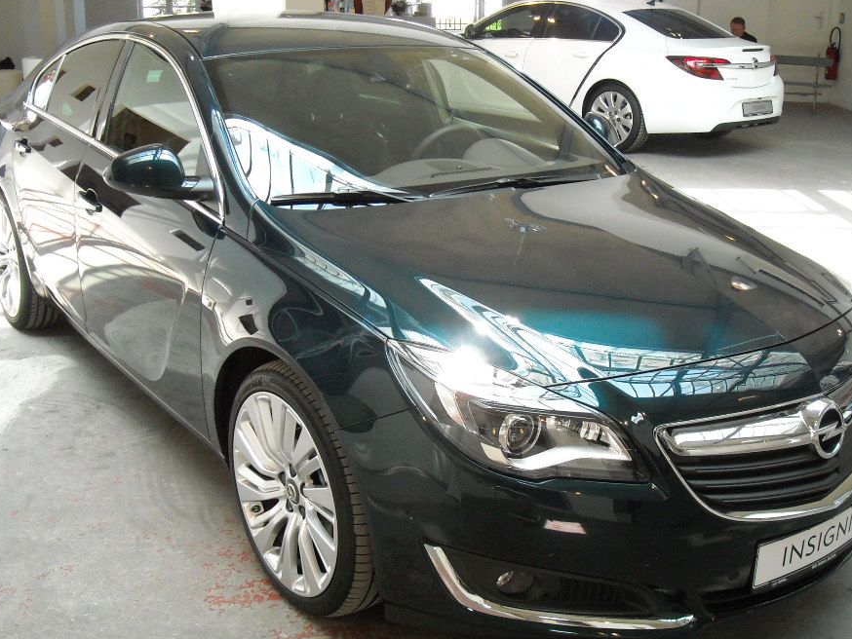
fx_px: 1009
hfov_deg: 45.8
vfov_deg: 35.1
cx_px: 422
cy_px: 351
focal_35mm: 41
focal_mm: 5.7
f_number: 2.8
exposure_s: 1/209
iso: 322
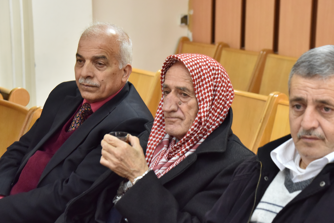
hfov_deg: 22.1
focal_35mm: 92
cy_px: 134
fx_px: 853
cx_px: 195
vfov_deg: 14.9
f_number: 5.6
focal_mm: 70
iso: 2500
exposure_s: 1/125
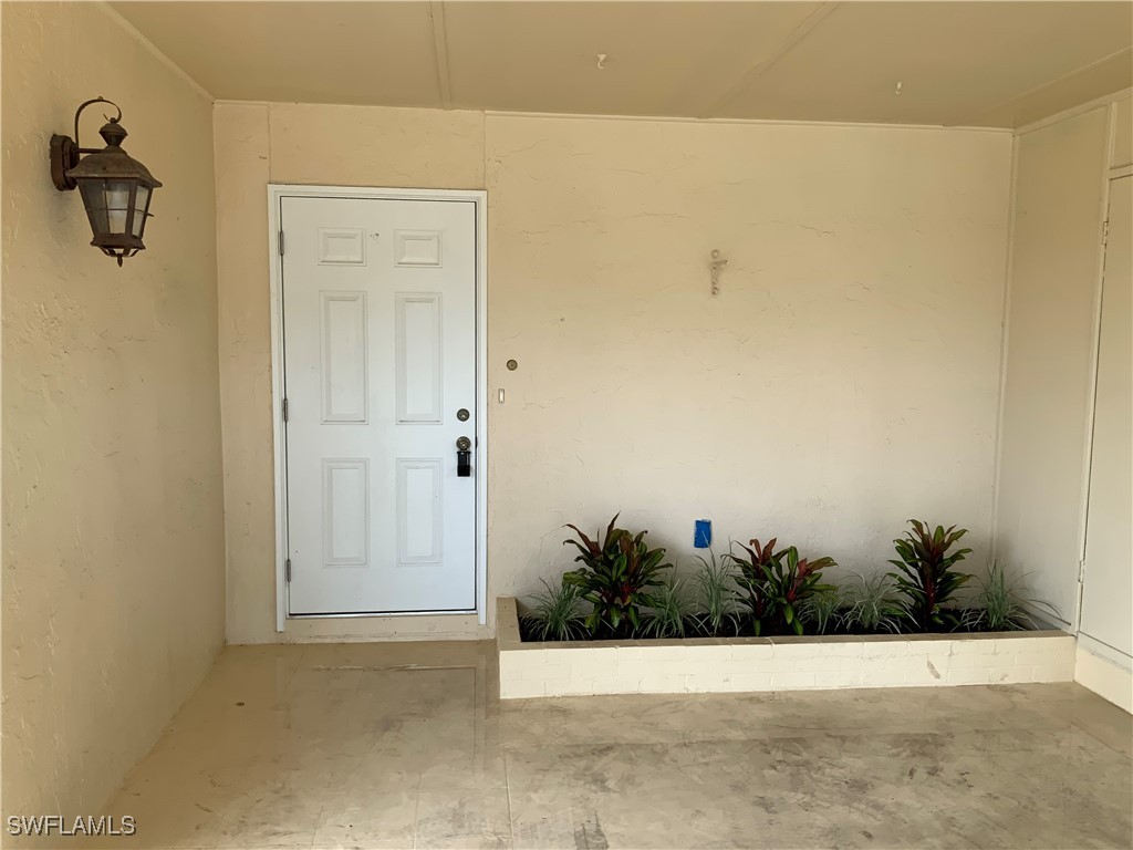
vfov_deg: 48.2
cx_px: 566
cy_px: 425
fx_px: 949
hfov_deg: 61.7
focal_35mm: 29
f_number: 1.8
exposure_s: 1/125
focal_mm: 3
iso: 16
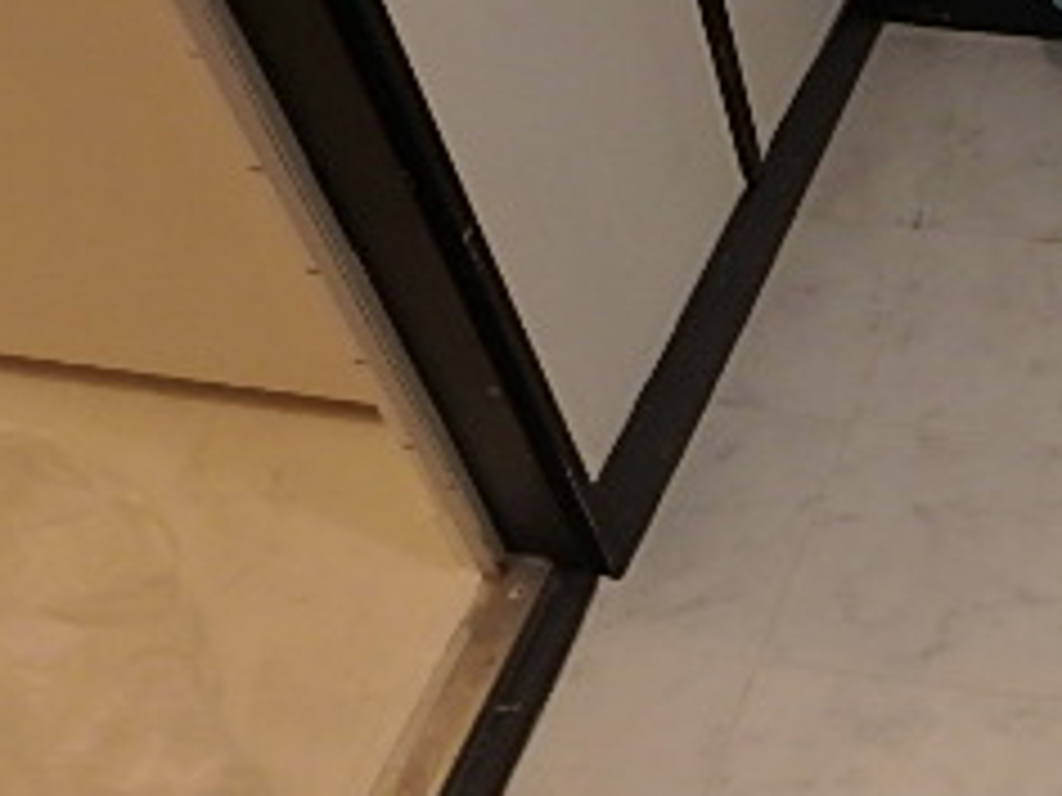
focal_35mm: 57
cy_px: 670
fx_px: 1749
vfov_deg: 25.1
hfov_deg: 29.6
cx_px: 1238
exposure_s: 1/30
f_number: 3.5
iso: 250
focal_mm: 3.7
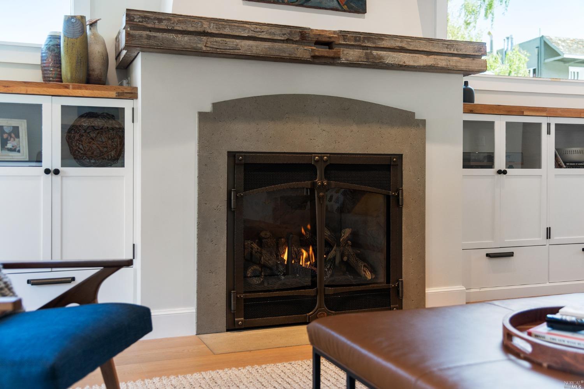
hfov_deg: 50.7
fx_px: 616
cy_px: 194
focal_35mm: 38
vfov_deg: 35.0
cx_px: 292
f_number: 4
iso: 400
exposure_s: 1/80
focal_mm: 38
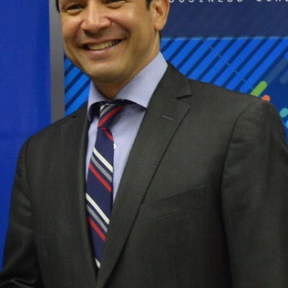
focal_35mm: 161
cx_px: 70
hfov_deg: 10.8
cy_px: 250
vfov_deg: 10.8
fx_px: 1515
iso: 800
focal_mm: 20
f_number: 3.8
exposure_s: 1/125
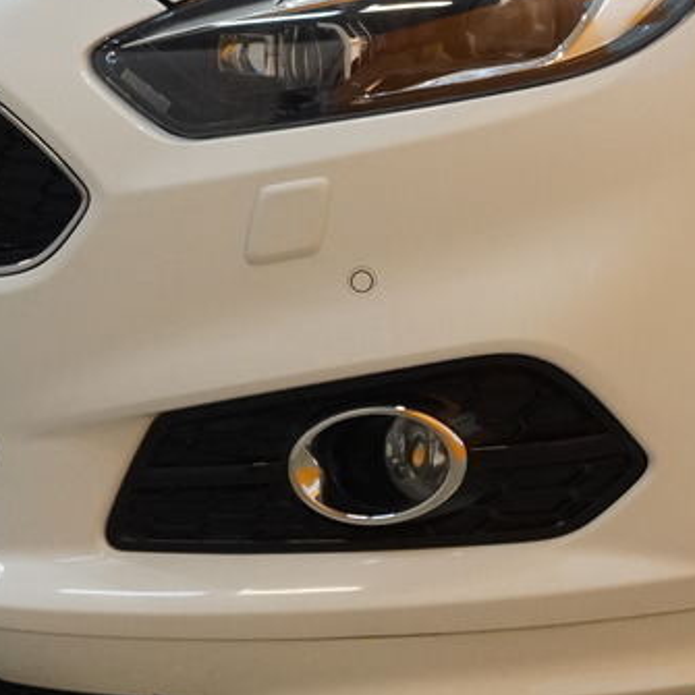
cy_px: -39
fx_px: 4202
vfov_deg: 9.4
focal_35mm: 185
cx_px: 739
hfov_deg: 9.4
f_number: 8
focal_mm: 30
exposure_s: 1/60
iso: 1000
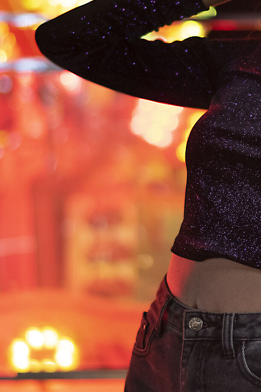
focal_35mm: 131
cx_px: 260
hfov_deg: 10.4
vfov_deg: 15.6
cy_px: 162
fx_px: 1424
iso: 1600
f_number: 1.8
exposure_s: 1/250
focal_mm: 50
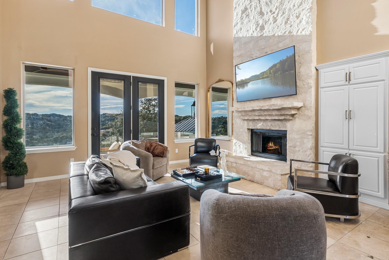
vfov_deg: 64.6
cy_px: 123
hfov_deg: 86.8
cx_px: 207
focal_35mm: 19
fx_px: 205
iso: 500
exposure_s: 1/50
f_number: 11
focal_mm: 17
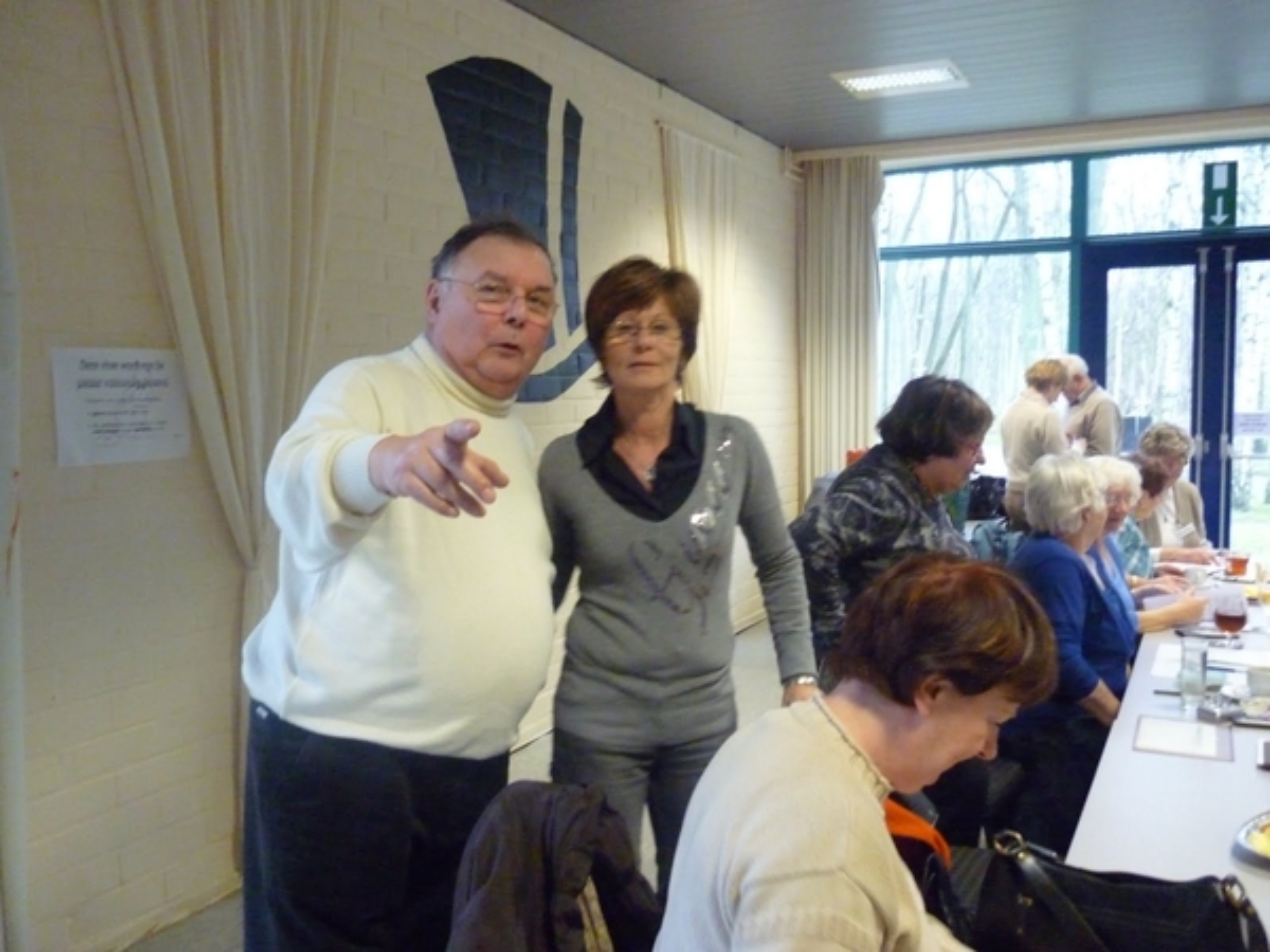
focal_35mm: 31
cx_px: 635
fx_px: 1137
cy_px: 476
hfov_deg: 58.4
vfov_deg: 45.4
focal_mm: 5.5
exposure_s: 1/40
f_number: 2.8
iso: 800
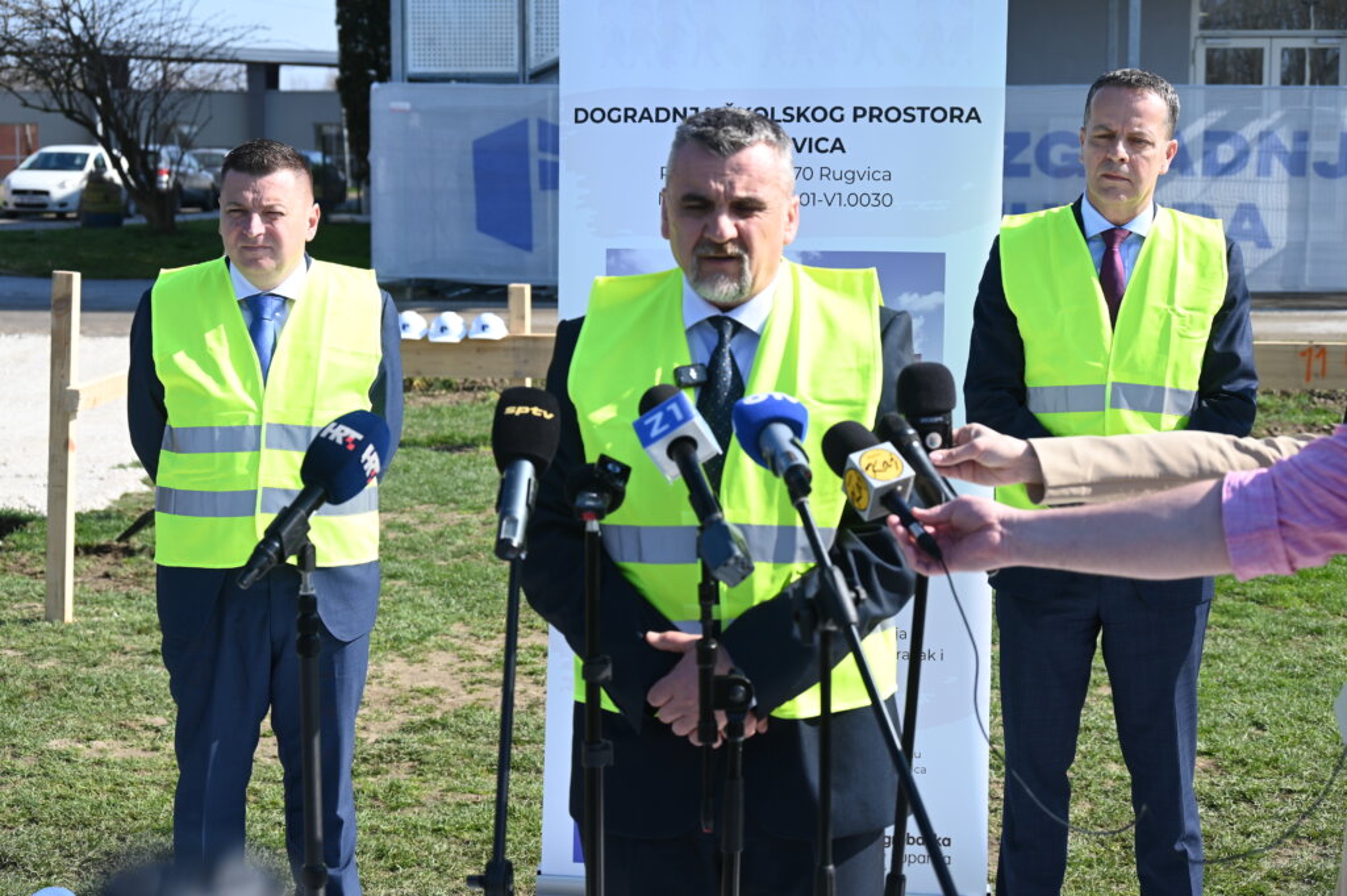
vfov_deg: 22.6
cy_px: 448
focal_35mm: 60
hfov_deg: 33.4
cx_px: 674
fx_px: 2243
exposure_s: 1/250
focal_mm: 60
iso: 100
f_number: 6
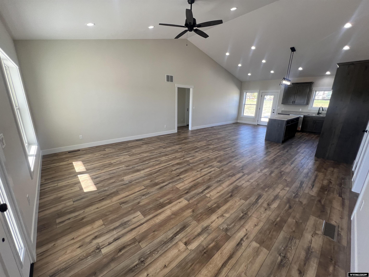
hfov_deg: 106.2
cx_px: 184
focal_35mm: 13
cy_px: 138
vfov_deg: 89.9
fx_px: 139
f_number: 1.8
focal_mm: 1.57
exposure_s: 1/120
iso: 64
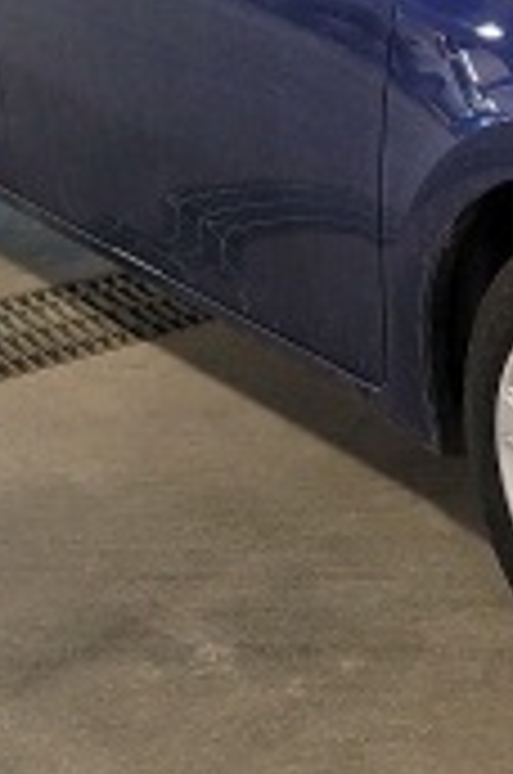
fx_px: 2082
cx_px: 801
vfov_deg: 20.8
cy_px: 135
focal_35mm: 97
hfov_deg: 13.2
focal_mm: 7
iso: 332
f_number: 1.8
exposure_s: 1/60
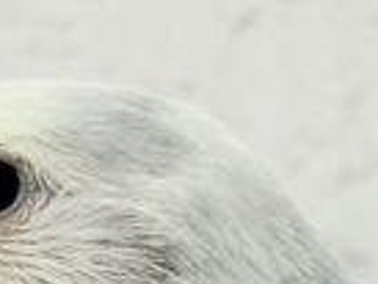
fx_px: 2656
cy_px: 331
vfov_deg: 6.1
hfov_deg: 8.1
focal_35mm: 243
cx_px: 408
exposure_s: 1/50
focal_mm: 5.96
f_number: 1.6
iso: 32
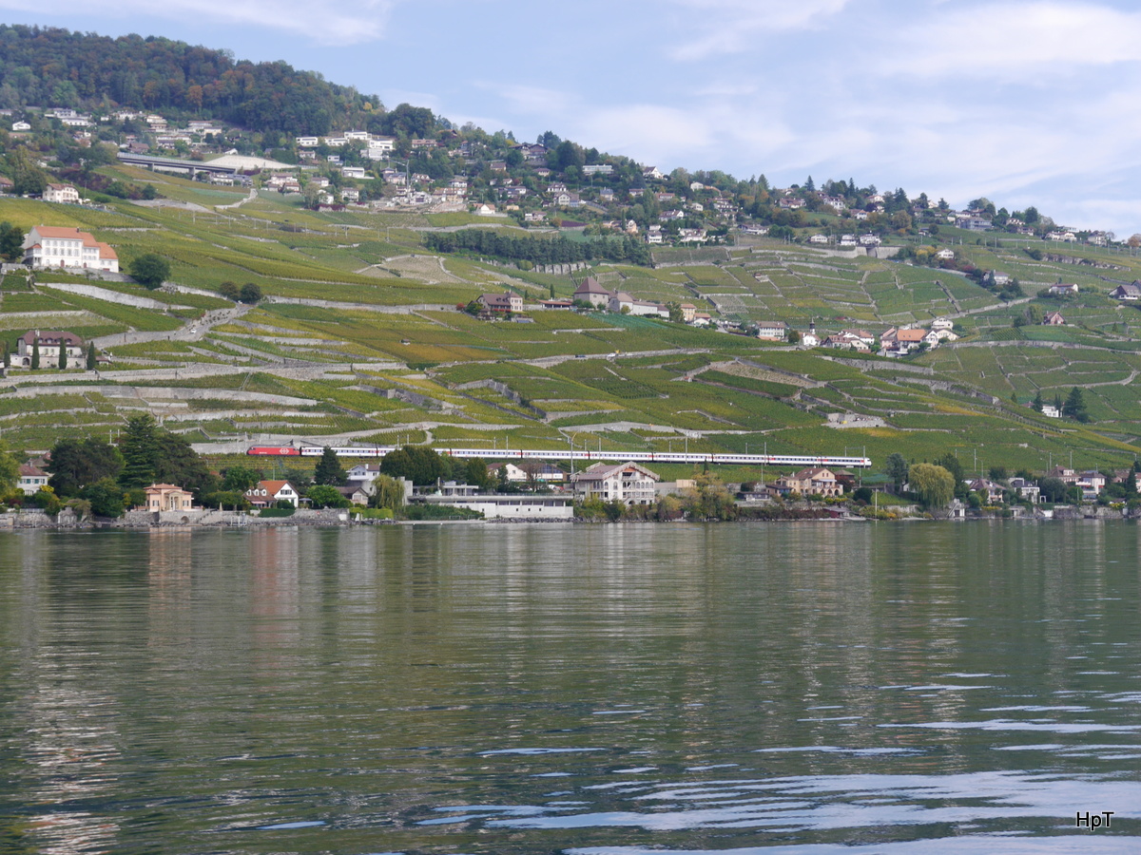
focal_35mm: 84
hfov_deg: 23.3
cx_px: 570
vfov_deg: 17.6
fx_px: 2769
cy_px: 428
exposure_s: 1/250
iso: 160
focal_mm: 42
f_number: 8
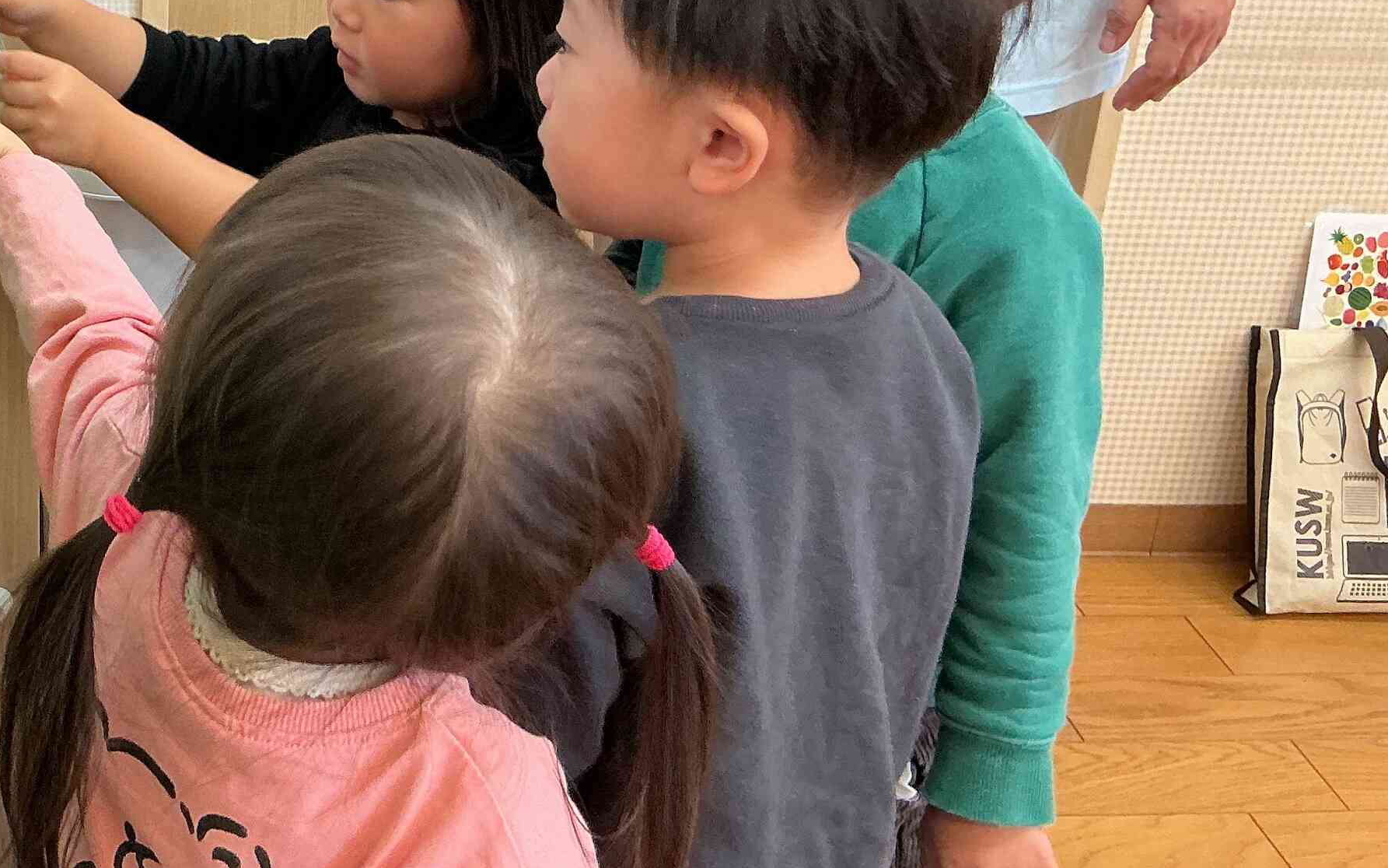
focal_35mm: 55
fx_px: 2081
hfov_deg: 35.4
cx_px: 229
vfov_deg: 23.3
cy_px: 227
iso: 64
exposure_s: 1/60
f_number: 1.8
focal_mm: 3
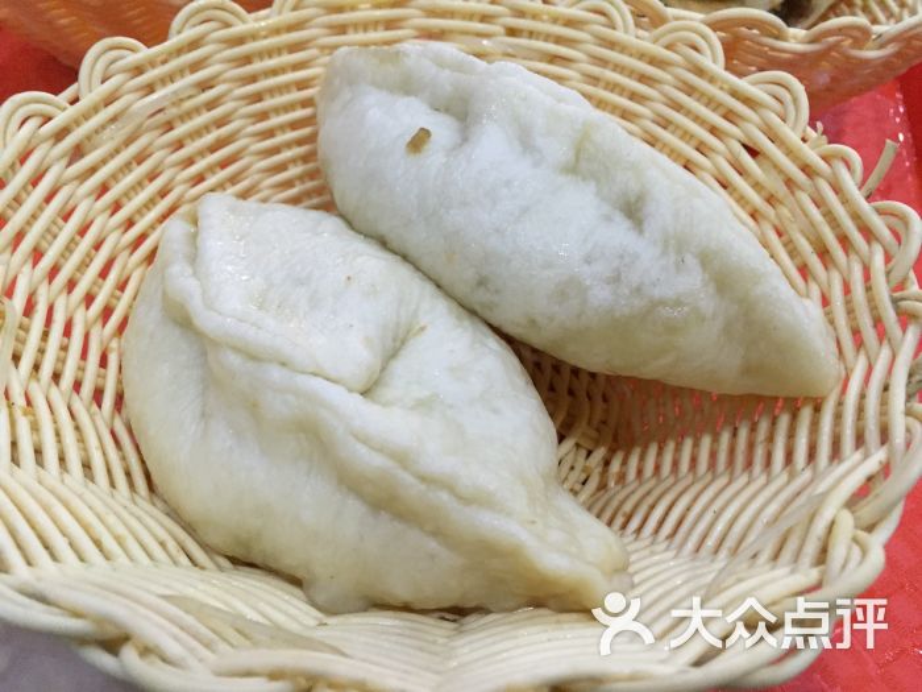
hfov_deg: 61.7
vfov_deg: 48.2
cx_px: 461
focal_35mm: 29
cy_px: 346
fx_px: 772
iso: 250
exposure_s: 1/30
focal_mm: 4.15
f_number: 2.2
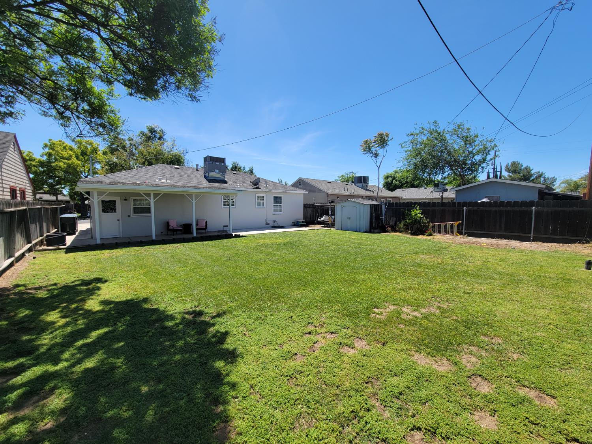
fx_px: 222
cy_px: 222
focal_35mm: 13
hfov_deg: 106.2
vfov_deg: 89.9
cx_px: 296
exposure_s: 1/1245
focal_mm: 2.2
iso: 50
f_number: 2.2
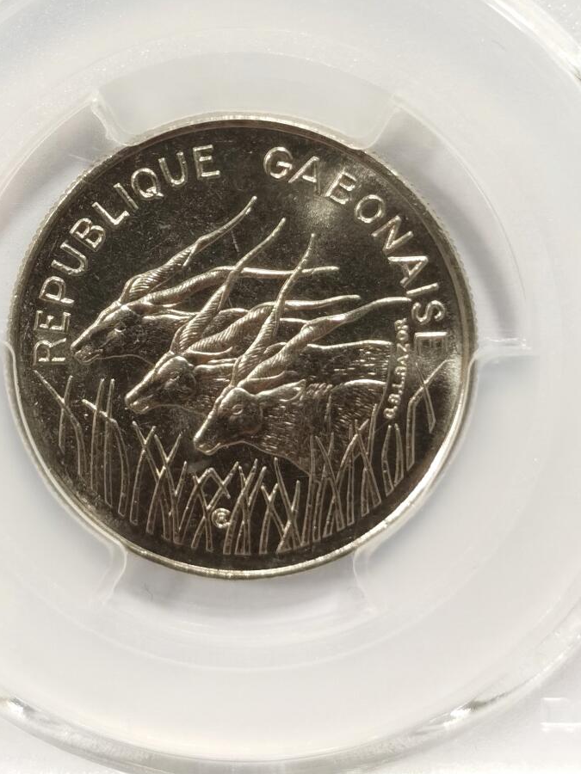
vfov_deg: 18.0
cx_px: 246
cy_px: 124
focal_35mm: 108
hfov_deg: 13.7
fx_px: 2417
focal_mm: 5.56
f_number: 16
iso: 160
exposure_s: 1/100
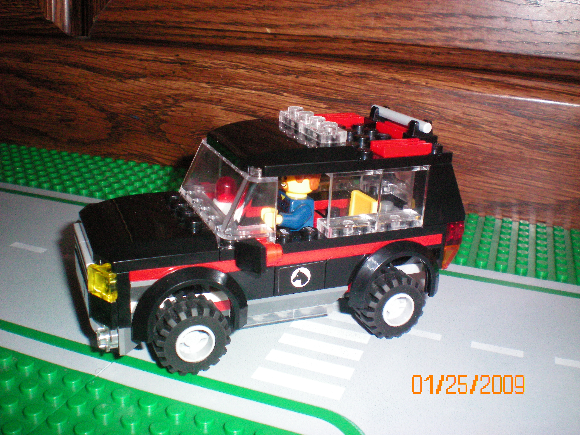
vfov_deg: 37.7
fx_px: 637
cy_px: 218
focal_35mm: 38
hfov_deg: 49.0
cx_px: 290
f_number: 4.6
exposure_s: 1/60
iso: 400
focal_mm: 6.3
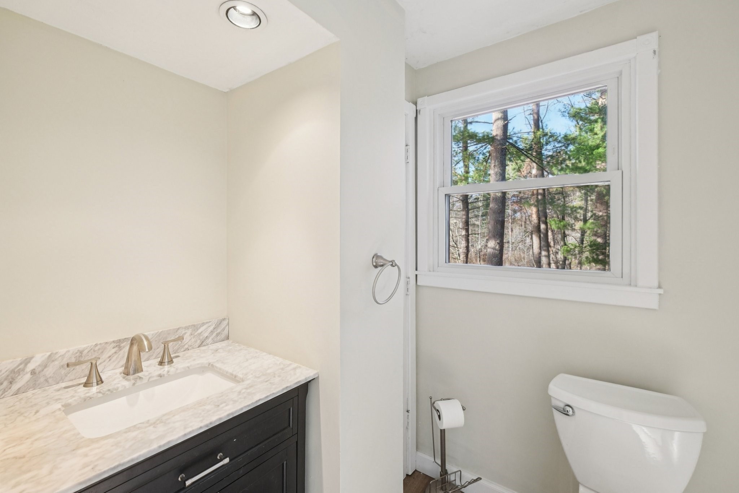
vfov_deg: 77.3
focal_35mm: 15
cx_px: 370
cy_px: 246
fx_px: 308
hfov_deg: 100.4
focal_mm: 10
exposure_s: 1/40
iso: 320
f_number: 5.6
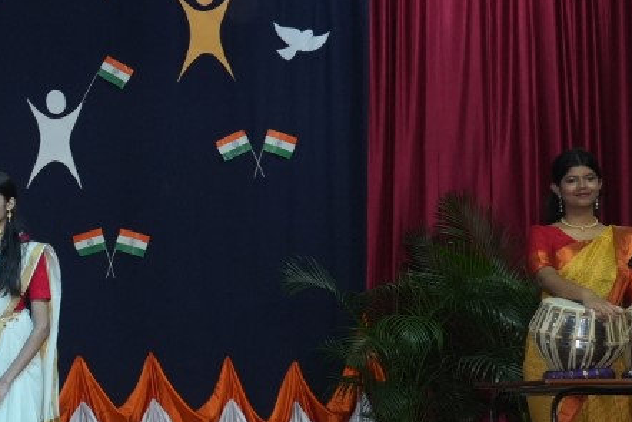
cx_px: -438
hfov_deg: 14.1
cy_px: 283
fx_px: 2318
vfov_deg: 10.4
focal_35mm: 132
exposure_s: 1/200
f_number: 5.6
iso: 1600
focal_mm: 36
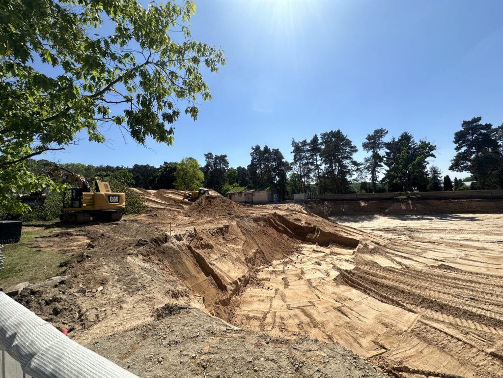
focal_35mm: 14
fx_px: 203
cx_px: 252
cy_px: 189
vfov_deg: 85.7
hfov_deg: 102.1
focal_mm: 2.22
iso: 50
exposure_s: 1/2451
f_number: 2.2
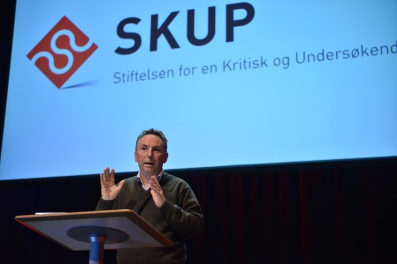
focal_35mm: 62
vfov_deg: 21.9
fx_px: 683
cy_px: 132
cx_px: 198
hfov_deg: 32.4
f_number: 2.8
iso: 1600
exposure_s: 1/160
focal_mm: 62
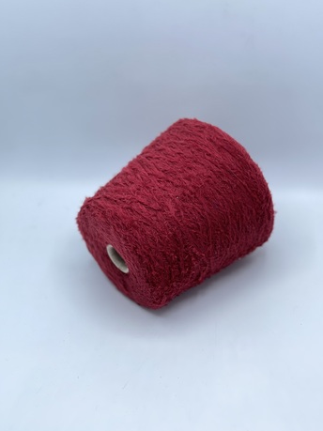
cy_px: 212
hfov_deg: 21.9
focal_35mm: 67
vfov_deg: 29.0
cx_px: 165
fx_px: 834
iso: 20
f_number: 2.2
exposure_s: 1/128
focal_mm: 7.5
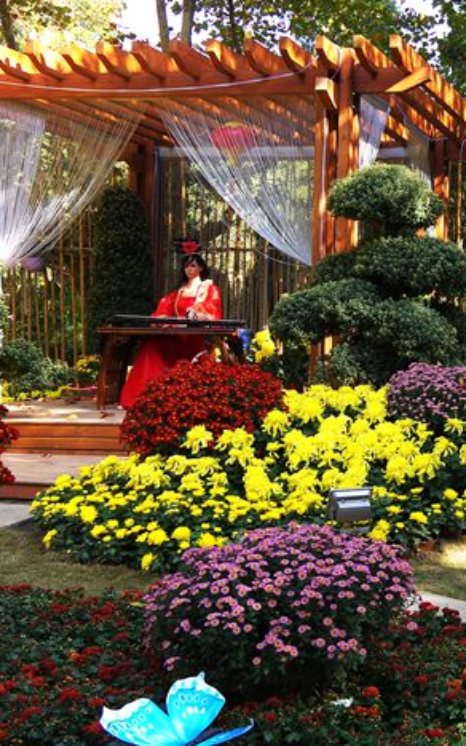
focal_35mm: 56
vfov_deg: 36.2
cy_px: 319
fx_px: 1138
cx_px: 600
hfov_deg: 21.1
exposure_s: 1/100
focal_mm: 18
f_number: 5.6
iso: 100
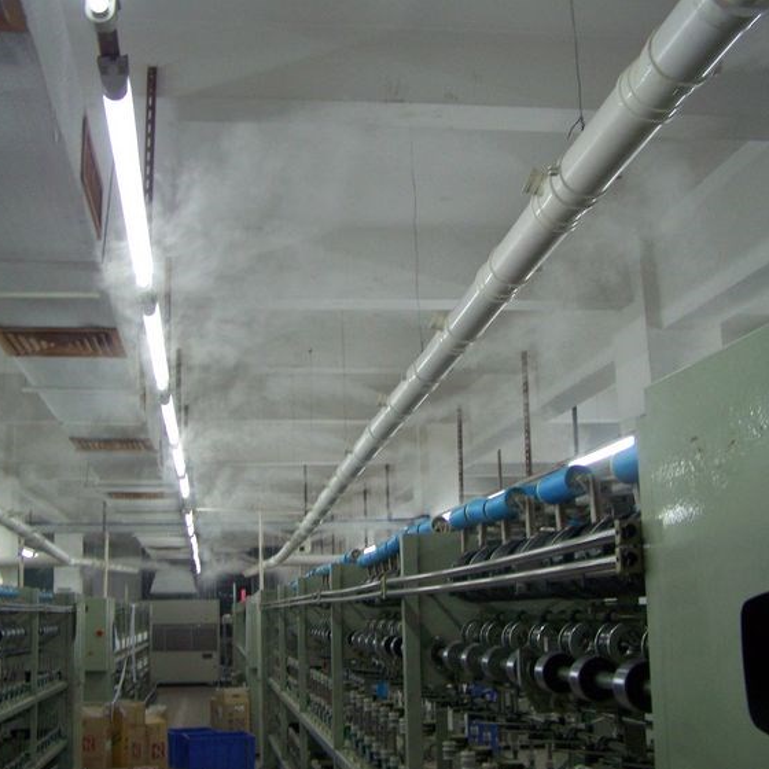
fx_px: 1131
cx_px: 386
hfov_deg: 37.6
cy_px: 384
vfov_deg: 37.6
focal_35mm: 45
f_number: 2.8
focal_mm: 6.3
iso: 160
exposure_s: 1/20
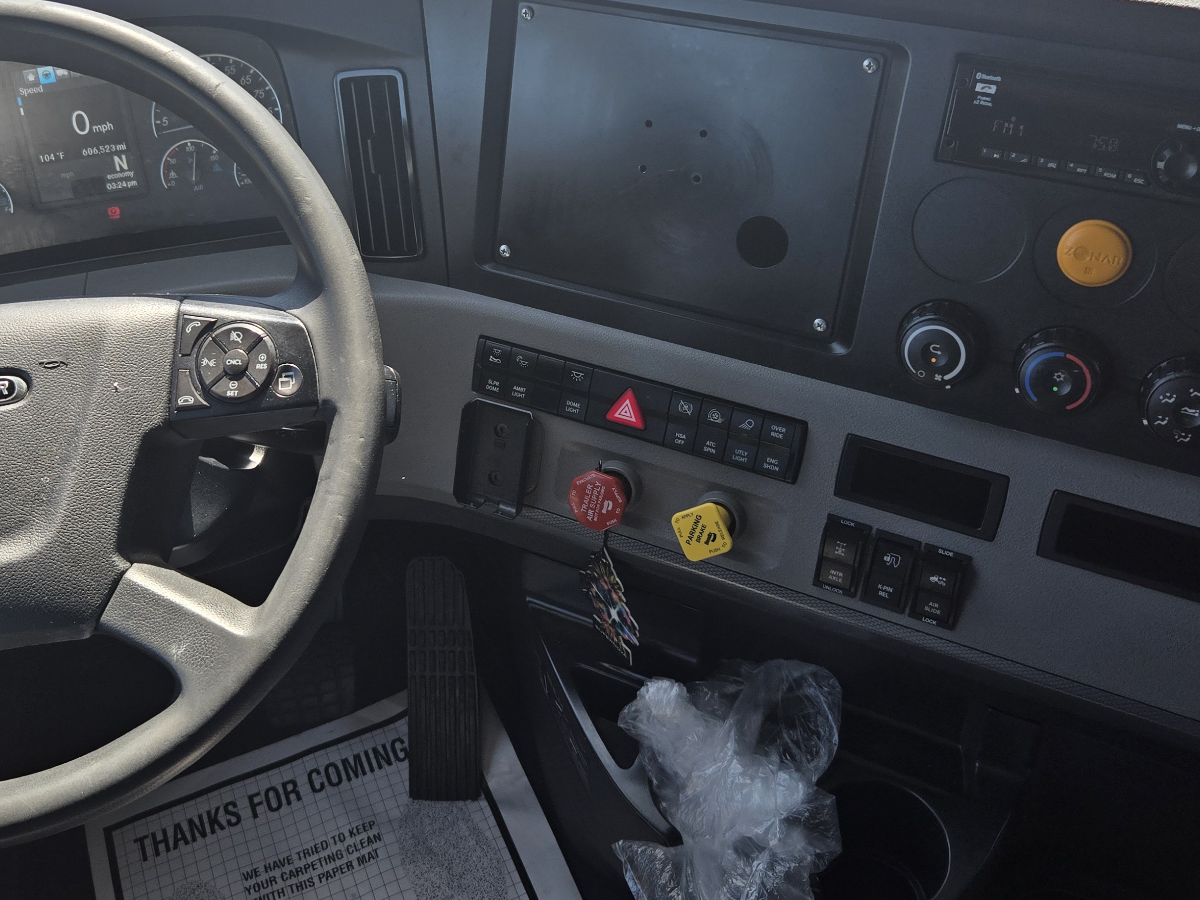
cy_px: 363
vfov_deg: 37.6
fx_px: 1317
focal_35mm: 38
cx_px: 501
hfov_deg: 48.8
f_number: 1.8
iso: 25
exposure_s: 1/453
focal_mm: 5.4
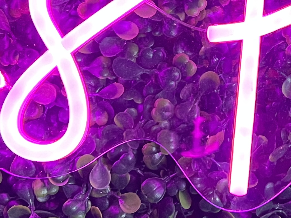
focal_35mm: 101
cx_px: 253
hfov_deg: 19.2
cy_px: 33
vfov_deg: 14.5
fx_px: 849
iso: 200
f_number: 1.5
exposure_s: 1/60
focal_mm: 5.7
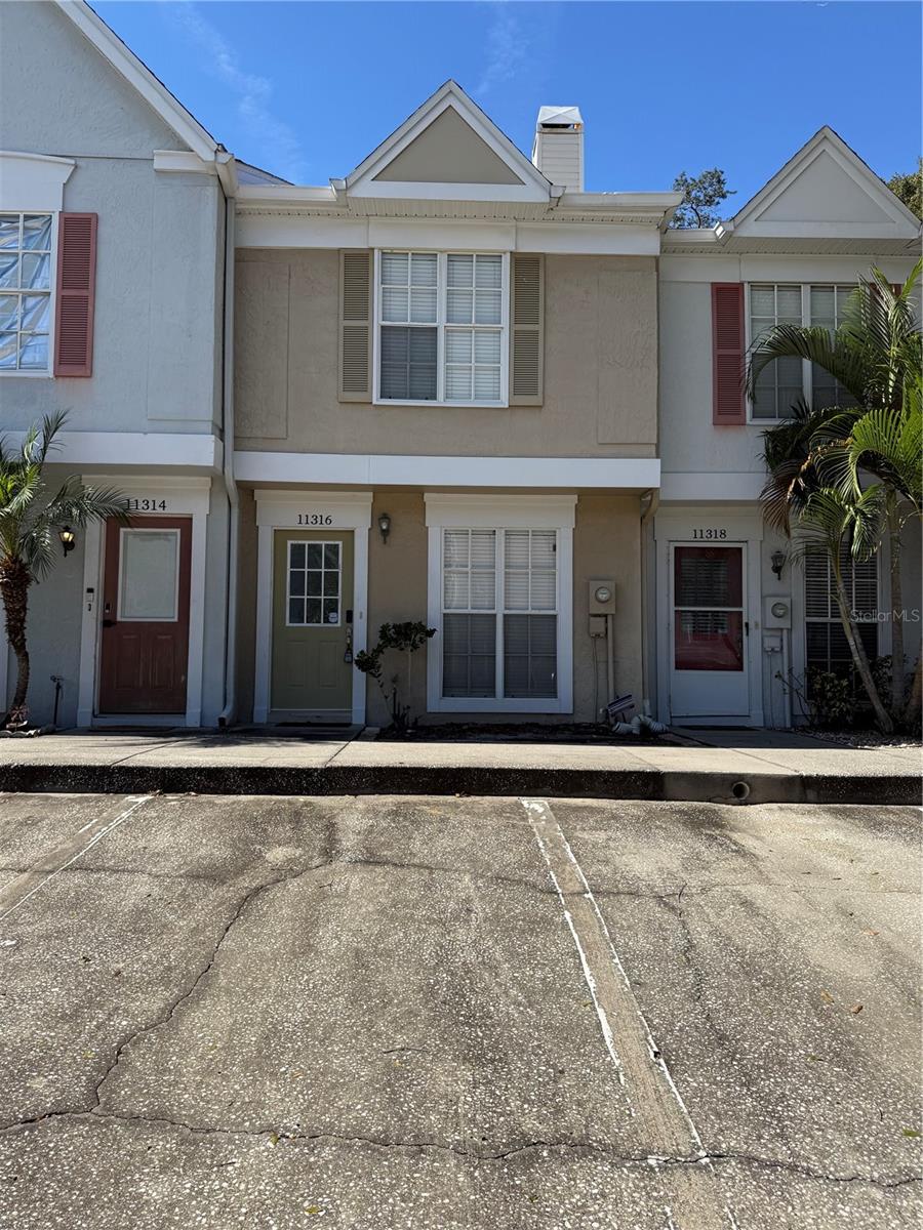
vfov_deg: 71.6
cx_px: 462
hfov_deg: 56.8
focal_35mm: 24
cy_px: 615
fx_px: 853
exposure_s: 1/3759
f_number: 1.78
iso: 80
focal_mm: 6.76
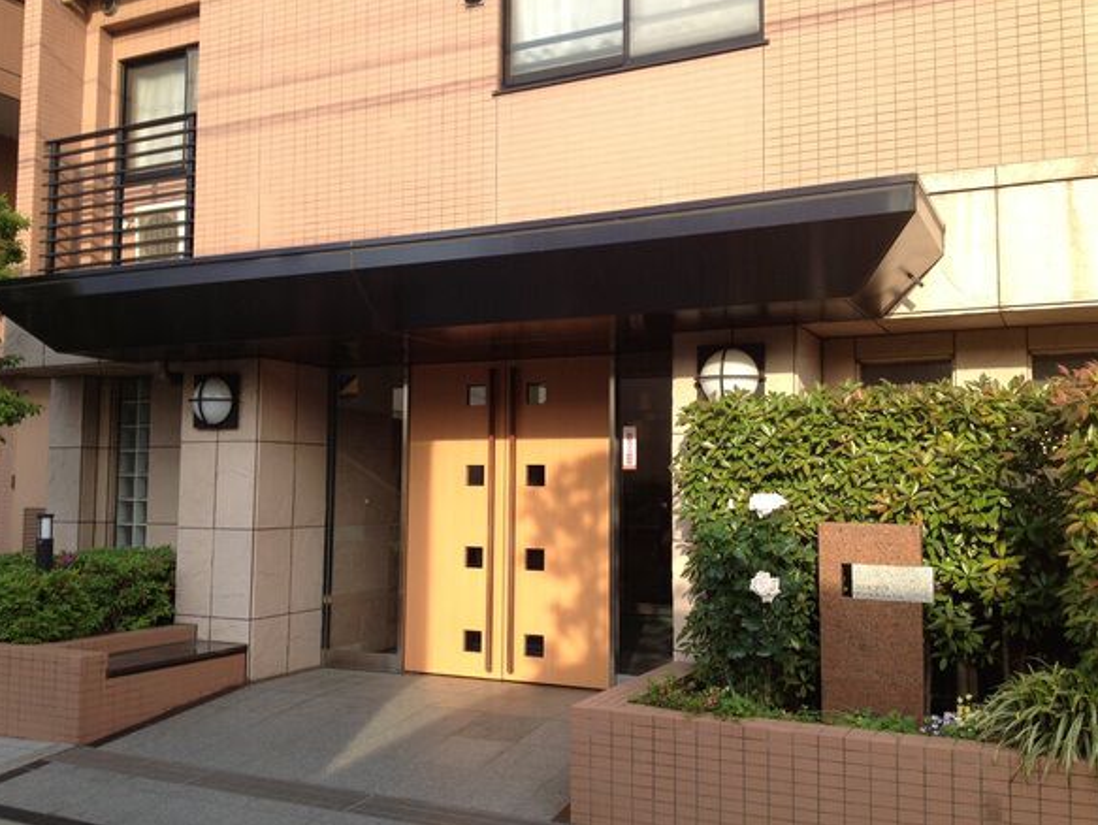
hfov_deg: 51.3
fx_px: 1143
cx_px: 554
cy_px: 407
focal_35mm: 36
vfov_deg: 39.7
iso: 50
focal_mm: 4.28
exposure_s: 1/415
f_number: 2.4
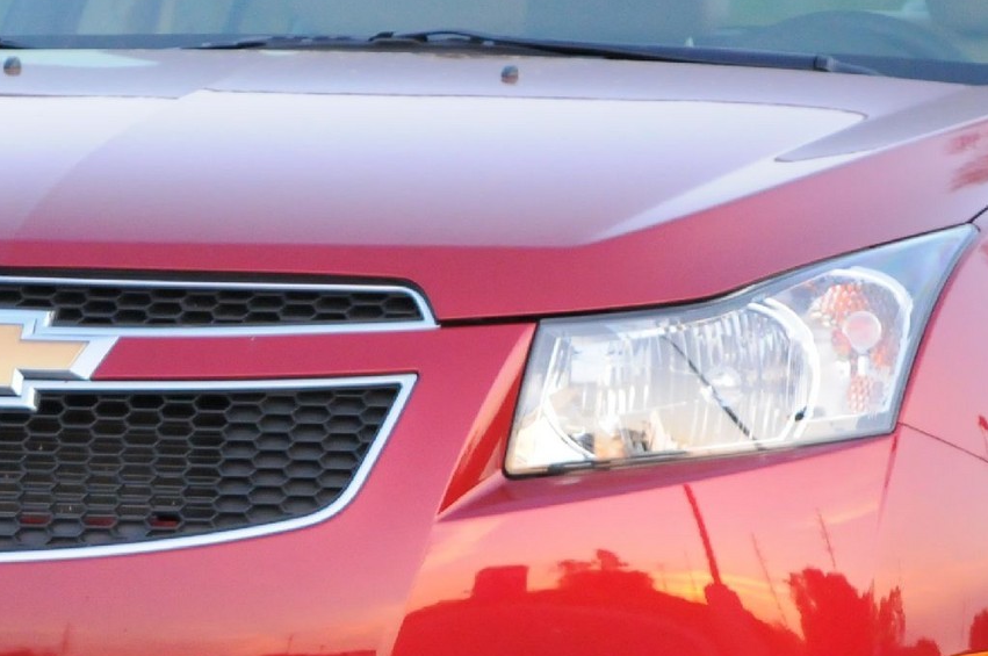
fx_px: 13293
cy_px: 354
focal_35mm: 485
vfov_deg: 2.8
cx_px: 538
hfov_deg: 4.3
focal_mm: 110
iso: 2000
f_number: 5
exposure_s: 1/160
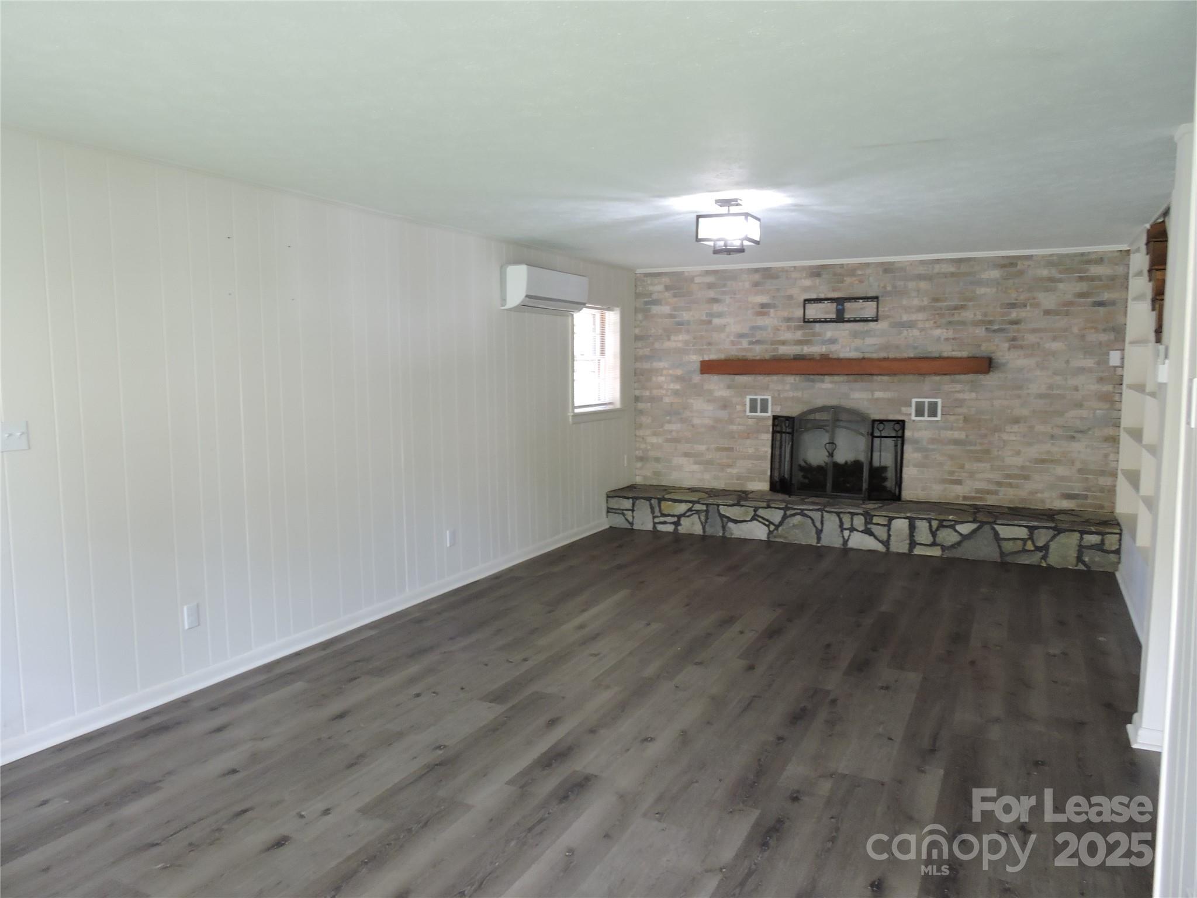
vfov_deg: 56.8
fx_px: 830
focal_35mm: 24
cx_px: 598
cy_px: 449
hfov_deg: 71.6
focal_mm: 4.3
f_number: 3.3
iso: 280
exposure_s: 1/30
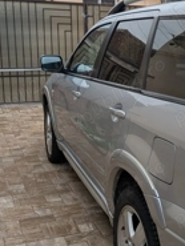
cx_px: 169
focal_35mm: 54
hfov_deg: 26.1
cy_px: 113
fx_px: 384
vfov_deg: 35.5
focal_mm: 5.43
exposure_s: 1/684
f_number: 1.89
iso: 49
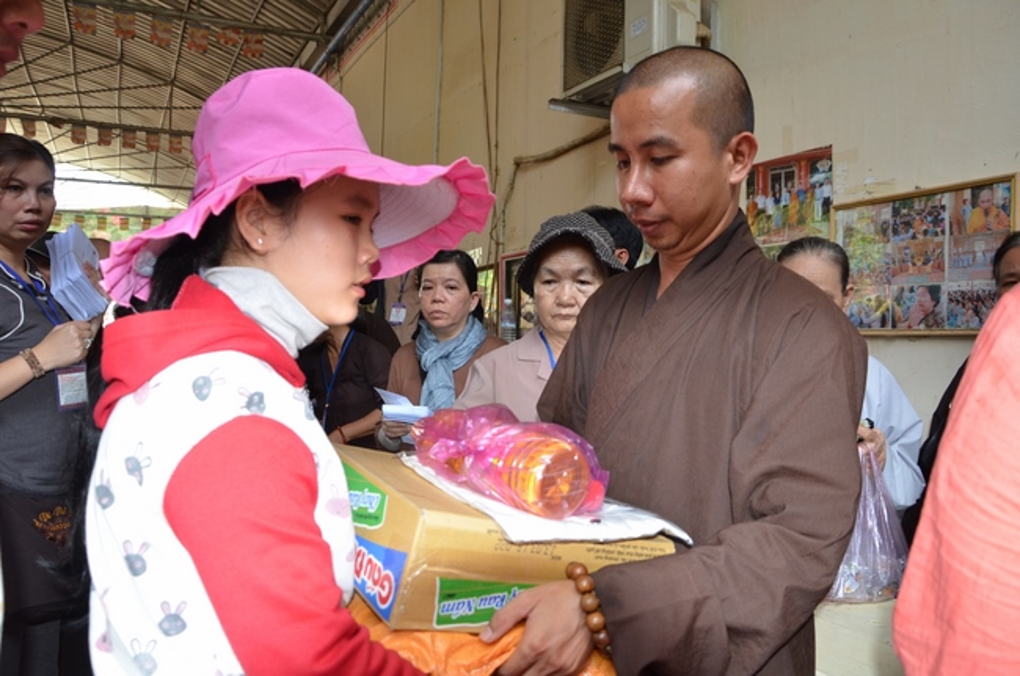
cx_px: 510
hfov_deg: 67.5
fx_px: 764
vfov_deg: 47.8
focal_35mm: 27
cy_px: 338
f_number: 5
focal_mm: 18
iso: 640
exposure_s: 1/250
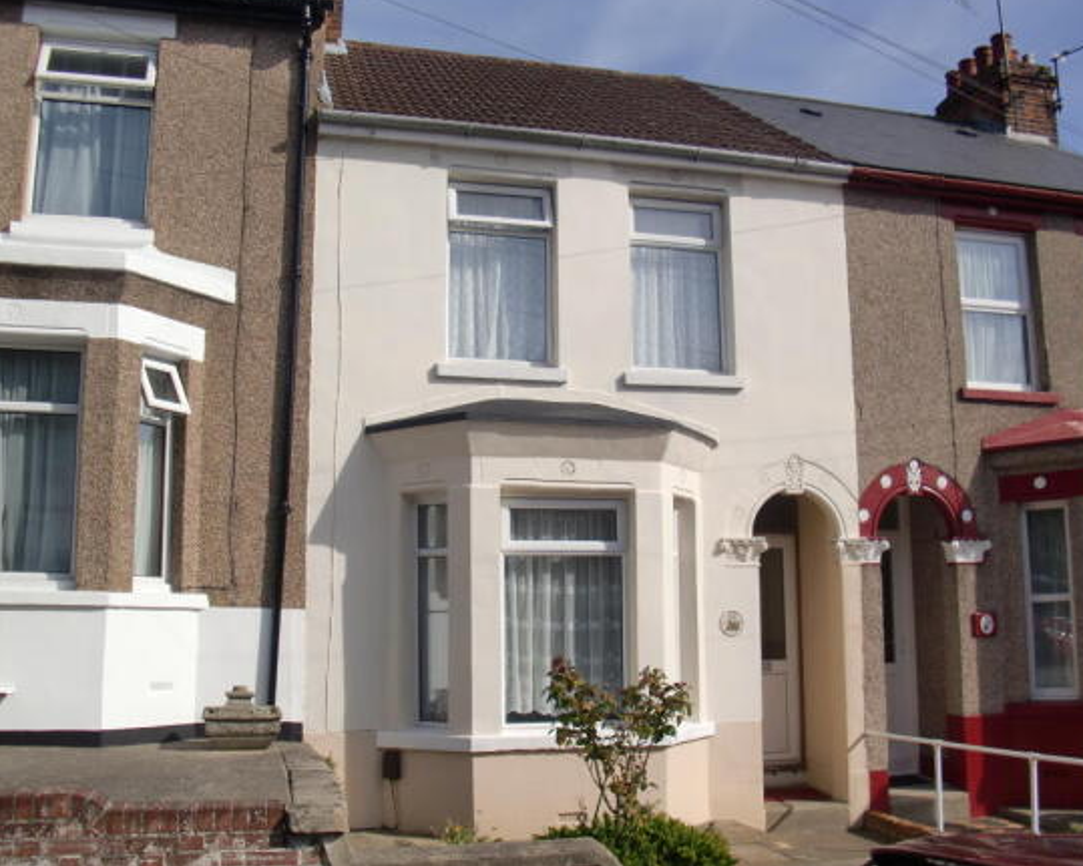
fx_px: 1218
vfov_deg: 39.1
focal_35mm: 38
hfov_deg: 47.9
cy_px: 429
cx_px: 566
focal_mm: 6.3
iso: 64
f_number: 7.9
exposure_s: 1/250
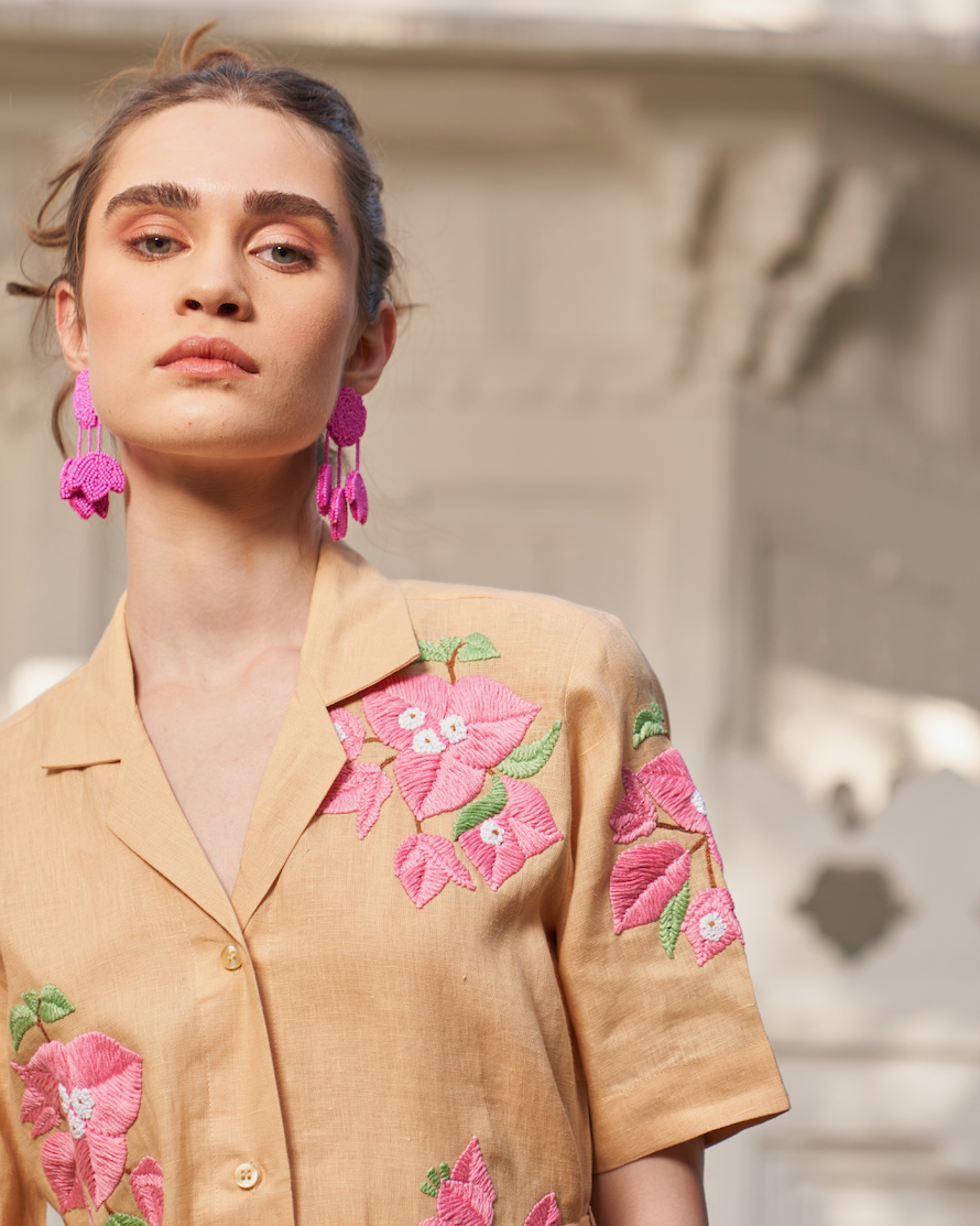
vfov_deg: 16.6
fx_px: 4207
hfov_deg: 13.3
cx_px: 488
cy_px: 541
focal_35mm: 116
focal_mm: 68
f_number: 2.8
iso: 50
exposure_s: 1/500
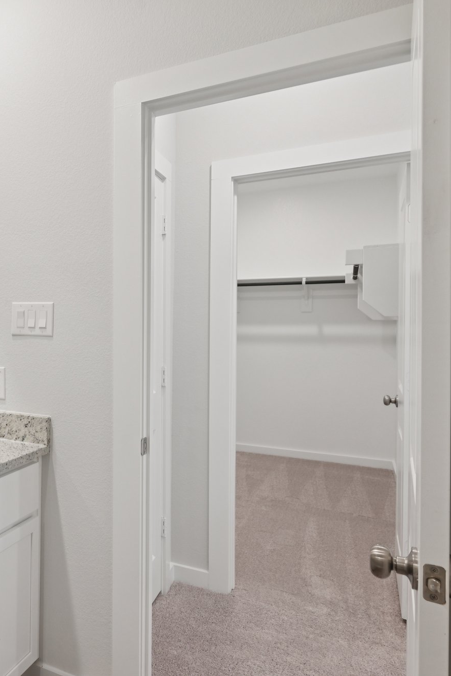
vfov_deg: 64.0
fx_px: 540
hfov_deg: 37.1
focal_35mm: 29
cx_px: -59
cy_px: 326
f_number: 8
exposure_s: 1/20
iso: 400
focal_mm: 18.5
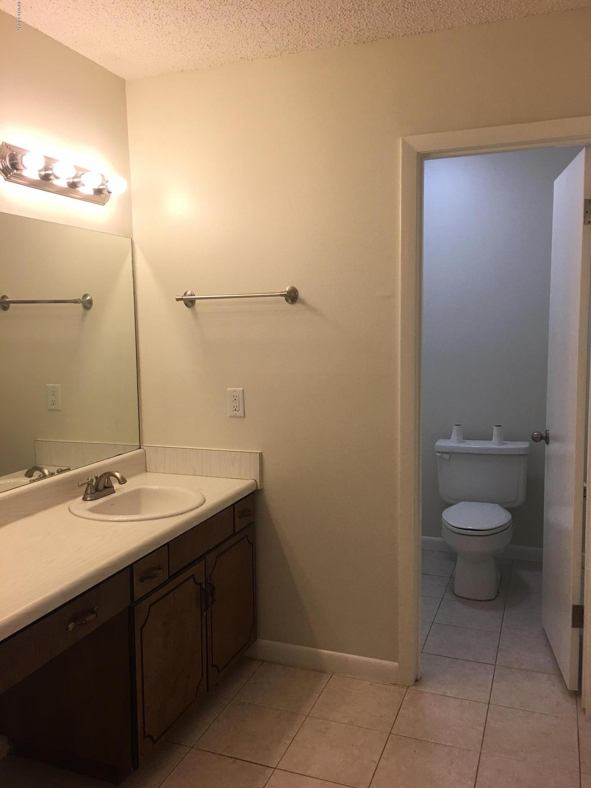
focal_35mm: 29
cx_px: 296
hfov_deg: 48.2
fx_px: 660
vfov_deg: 61.7
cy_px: 394
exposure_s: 1/30
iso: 32
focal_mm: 4.15
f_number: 2.2
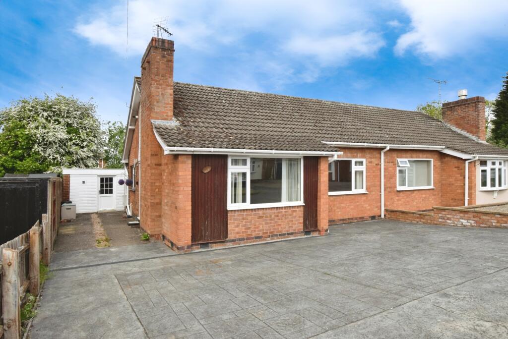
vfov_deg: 59.6
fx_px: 296
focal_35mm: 21
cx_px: 254
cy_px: 170
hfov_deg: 81.2
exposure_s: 1/500
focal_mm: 14
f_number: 14
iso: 1000
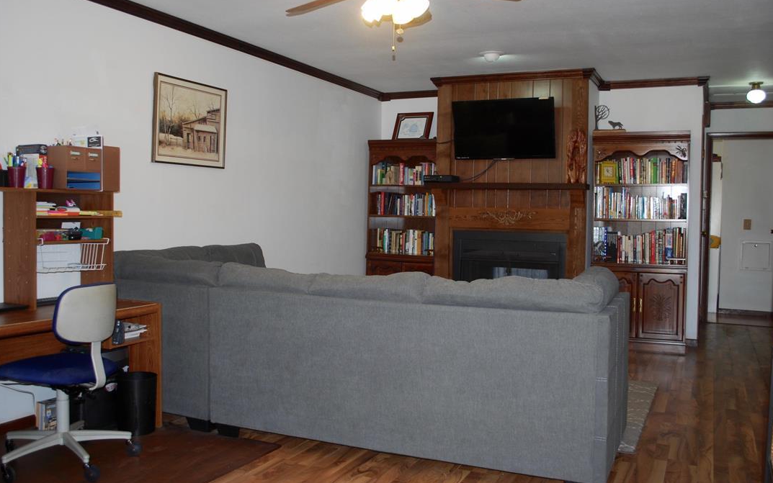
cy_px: 234
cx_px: 387
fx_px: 716
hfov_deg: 56.7
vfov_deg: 37.3
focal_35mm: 34
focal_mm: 22
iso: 200
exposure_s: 1/60
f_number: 4
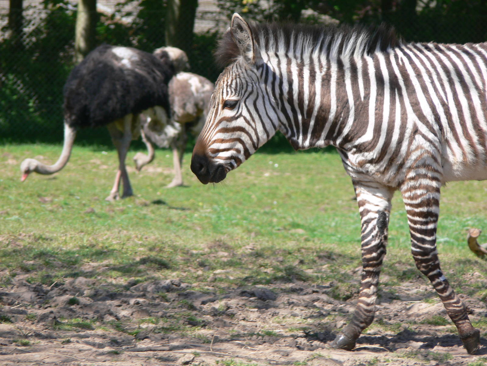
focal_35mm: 420
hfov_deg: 4.7
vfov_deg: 3.5
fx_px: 5909
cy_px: 183
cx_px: 244
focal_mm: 88.8
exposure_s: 1/200
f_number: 5.6
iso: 80
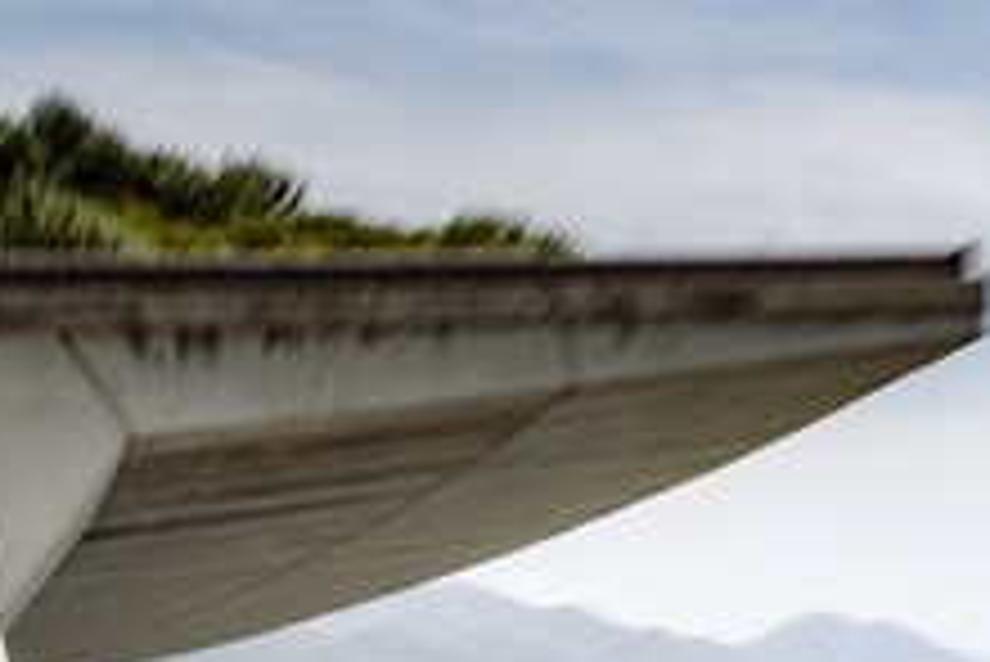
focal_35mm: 91
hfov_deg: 21.0
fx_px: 2504
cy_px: 669
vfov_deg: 14.8
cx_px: 1156
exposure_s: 2.5
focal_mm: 34
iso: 100
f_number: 22
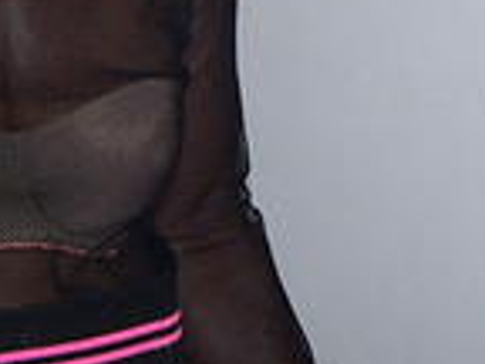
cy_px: -263
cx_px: 263
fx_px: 2242
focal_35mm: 160
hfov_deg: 12.3
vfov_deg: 8.9
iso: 80
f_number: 2.7
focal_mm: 6
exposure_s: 1/60
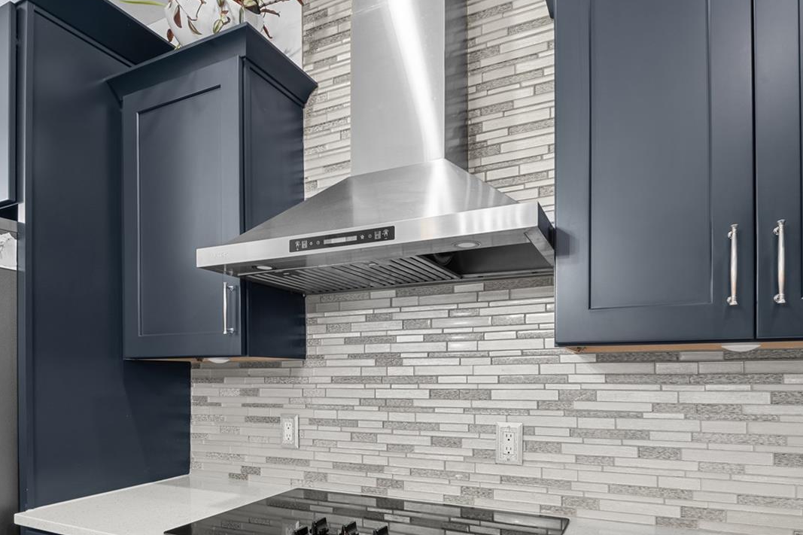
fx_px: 468
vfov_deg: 56.8
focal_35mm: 21
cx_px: 409
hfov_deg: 81.2
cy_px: 394
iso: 100
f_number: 9
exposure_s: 4
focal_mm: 14
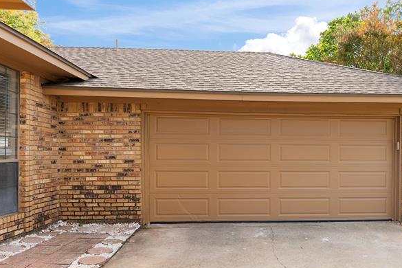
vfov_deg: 46.2
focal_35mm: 28
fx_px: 313
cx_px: 255
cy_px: 158
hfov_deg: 64.4
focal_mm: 16
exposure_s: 1/30
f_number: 7.1
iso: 160
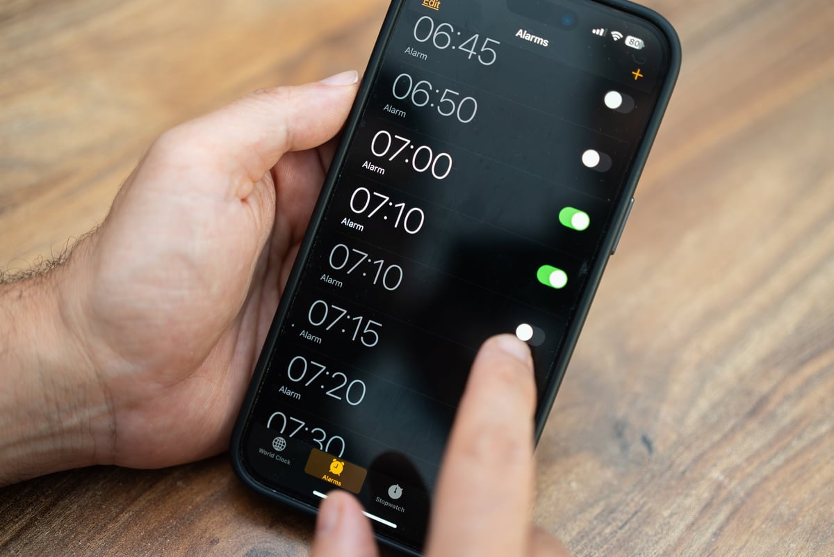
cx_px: 417
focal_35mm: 50
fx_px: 1159
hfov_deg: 39.6
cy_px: 278
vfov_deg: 27.0
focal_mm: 50
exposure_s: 1/40
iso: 1000
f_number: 2.5
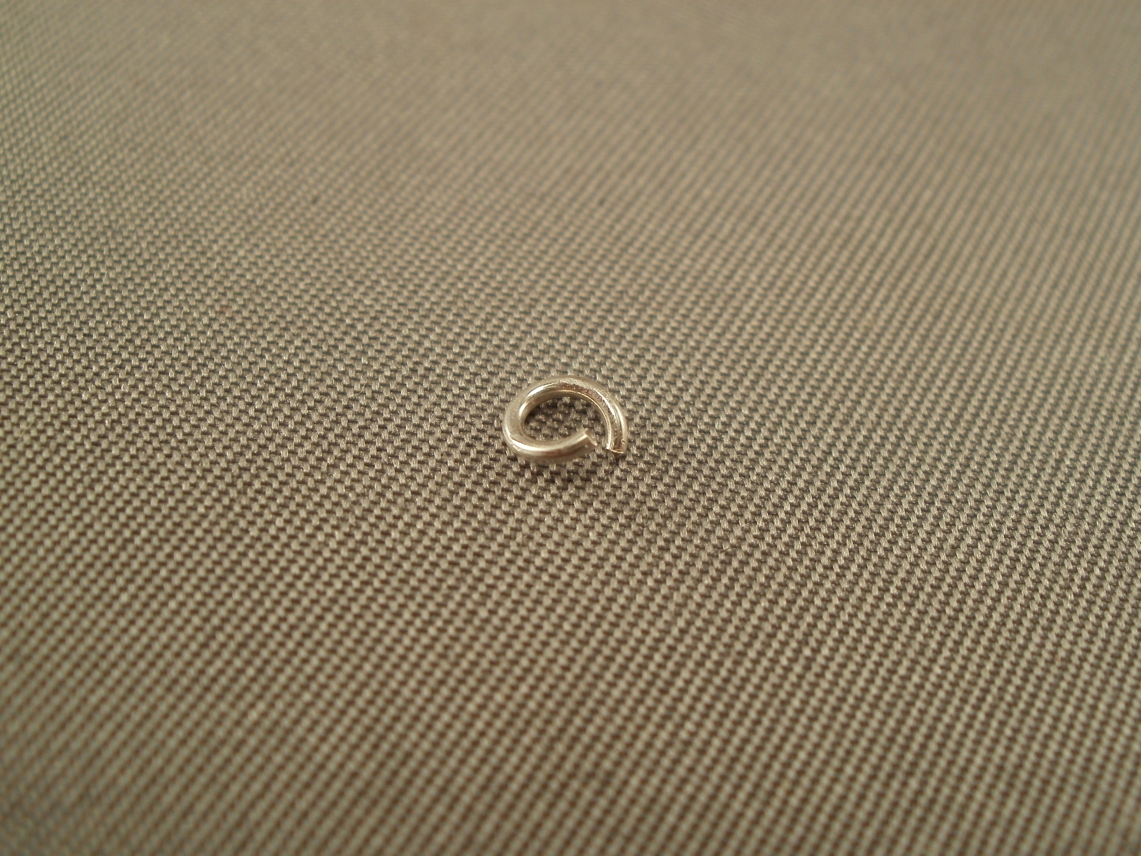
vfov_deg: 32.9
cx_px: 570
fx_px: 1450
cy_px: 428
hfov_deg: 42.9
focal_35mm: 44
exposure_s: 1/80
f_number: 4
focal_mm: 7.7
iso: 100
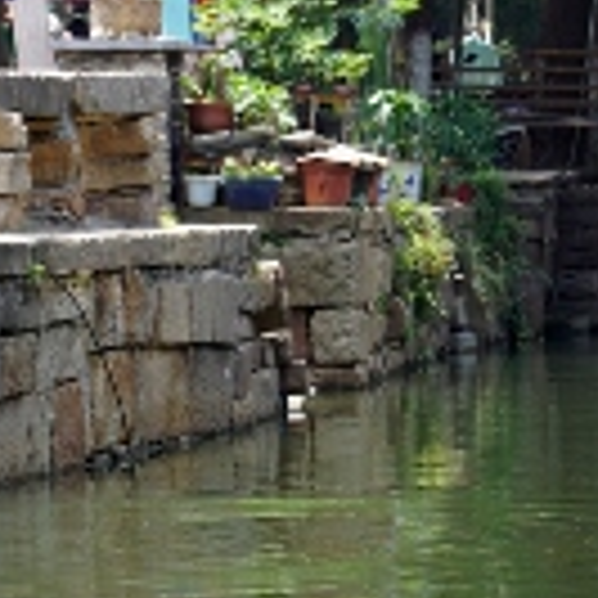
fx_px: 7505
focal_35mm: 384
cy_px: 254
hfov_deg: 4.6
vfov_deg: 4.6
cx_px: 324
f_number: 5.6
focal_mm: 100
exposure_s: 1/160
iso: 100
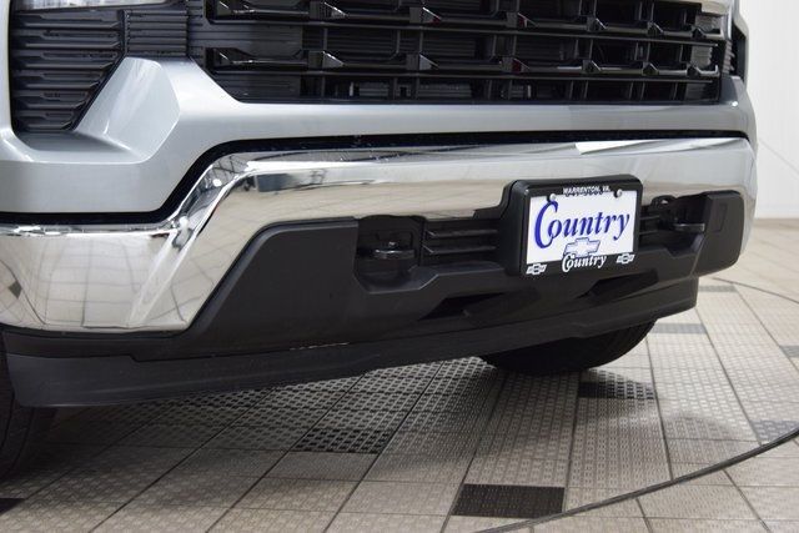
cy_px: 266
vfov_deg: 25.1
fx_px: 1199
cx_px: 400
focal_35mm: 54
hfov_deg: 36.9
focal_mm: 36
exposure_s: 1/60
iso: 1600
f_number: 5.6
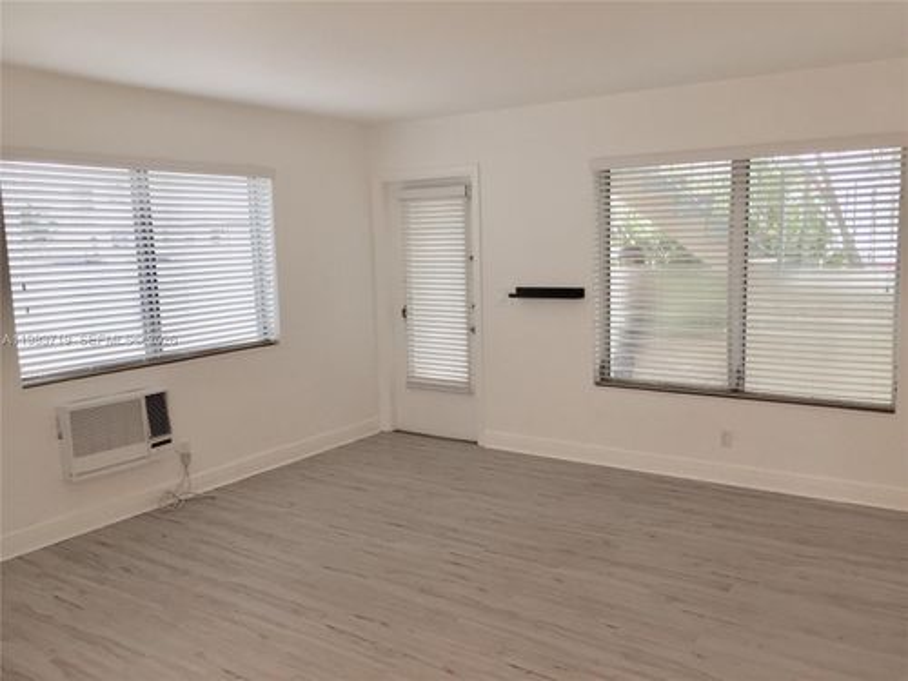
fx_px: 761
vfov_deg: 48.2
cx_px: 454
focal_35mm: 29
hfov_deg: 61.7
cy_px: 340
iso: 50
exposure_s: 1/120
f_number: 2.2
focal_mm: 4.15
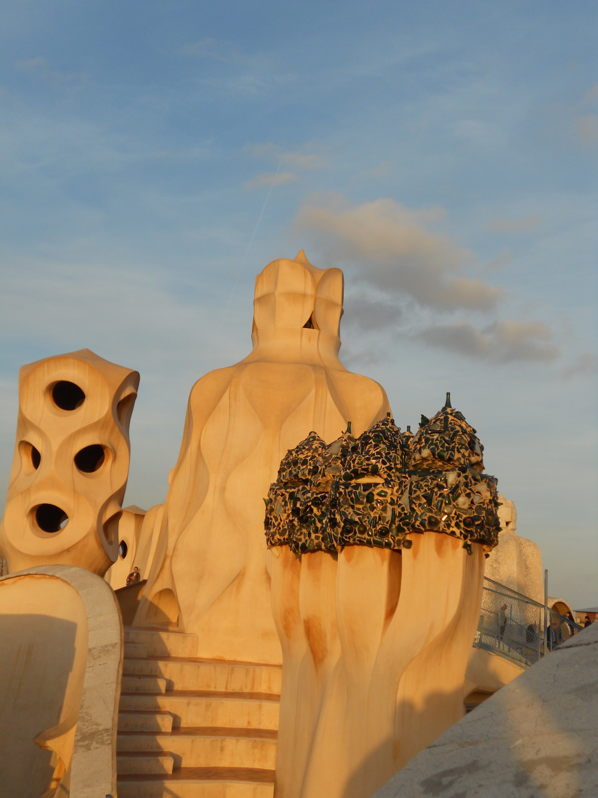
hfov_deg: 31.5
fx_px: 1060
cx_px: 299
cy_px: 399
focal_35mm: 46
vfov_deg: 41.2
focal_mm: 8.2
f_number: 4.3
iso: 80
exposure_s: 1/320
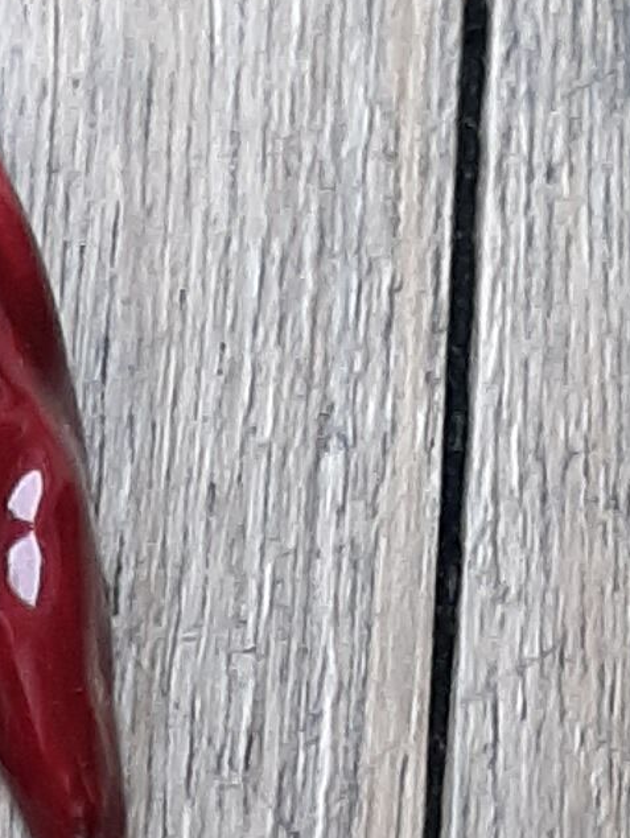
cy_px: 2179
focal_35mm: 165
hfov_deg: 8.9
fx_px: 4000
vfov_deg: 10.1
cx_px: -63
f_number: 1.7
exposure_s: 1/50
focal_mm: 3.93
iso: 80
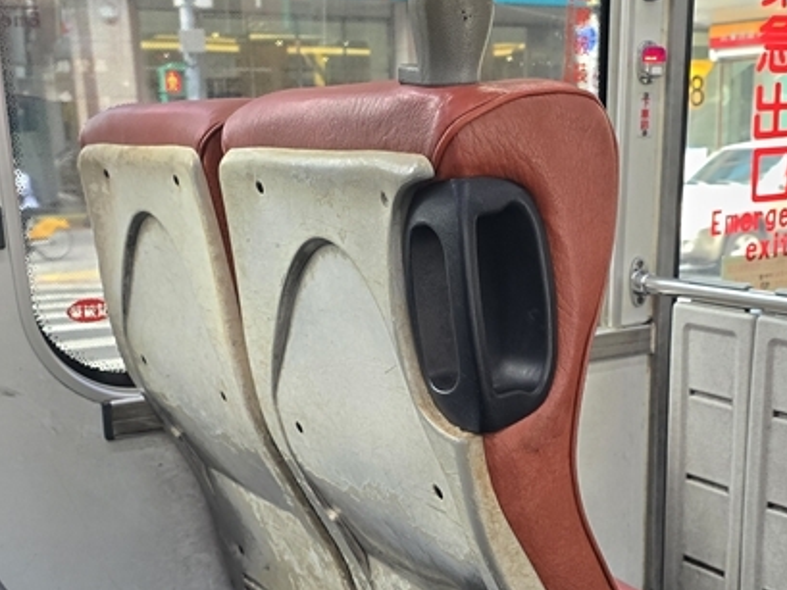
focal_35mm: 36
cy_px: 409
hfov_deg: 51.2
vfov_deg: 39.1
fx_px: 819
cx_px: 450
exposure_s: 1/180
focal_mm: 6.3
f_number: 1.7
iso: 200
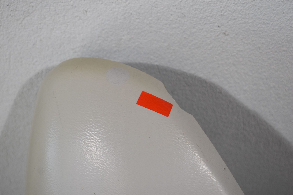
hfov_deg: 35.1
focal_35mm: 57
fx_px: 464
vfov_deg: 23.8
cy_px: 98
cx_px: 146
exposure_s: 1/125
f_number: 5.6
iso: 250
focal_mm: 38
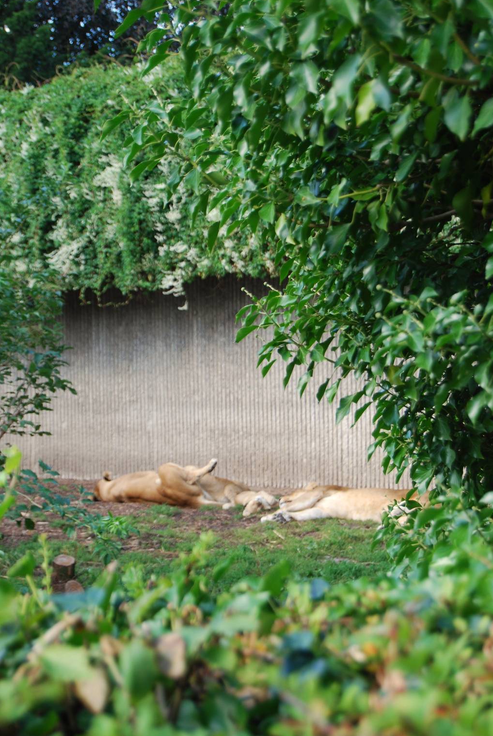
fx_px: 1618
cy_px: 367
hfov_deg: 17.3
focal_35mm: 79
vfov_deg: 25.6
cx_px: 244
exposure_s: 1/100
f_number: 5.6
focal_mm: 50
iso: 200
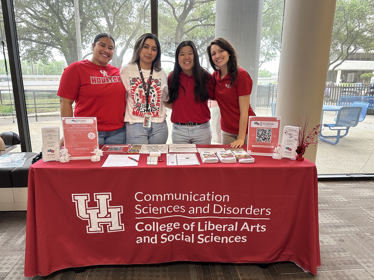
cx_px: 187
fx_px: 259
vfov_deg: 56.8
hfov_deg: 71.6
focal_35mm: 24
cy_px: 140
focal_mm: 6.86
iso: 250
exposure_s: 1/86
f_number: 1.78
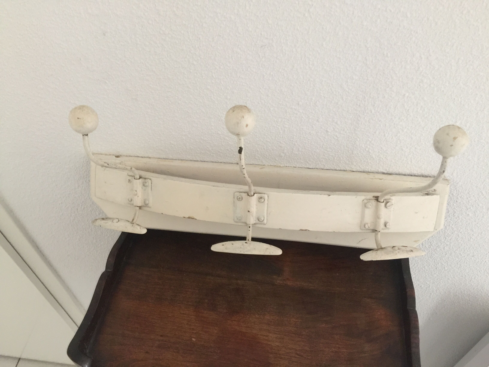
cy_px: 184
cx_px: 244
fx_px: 410
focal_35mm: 29
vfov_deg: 48.2
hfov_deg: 61.7
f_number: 2.2
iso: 125
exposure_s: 1/10
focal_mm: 4.15
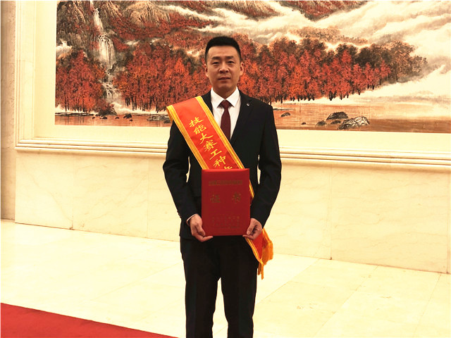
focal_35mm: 28
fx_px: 365
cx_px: 226
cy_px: 169
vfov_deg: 49.7
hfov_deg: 63.4
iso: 32
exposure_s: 1/20
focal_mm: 4
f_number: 1.8
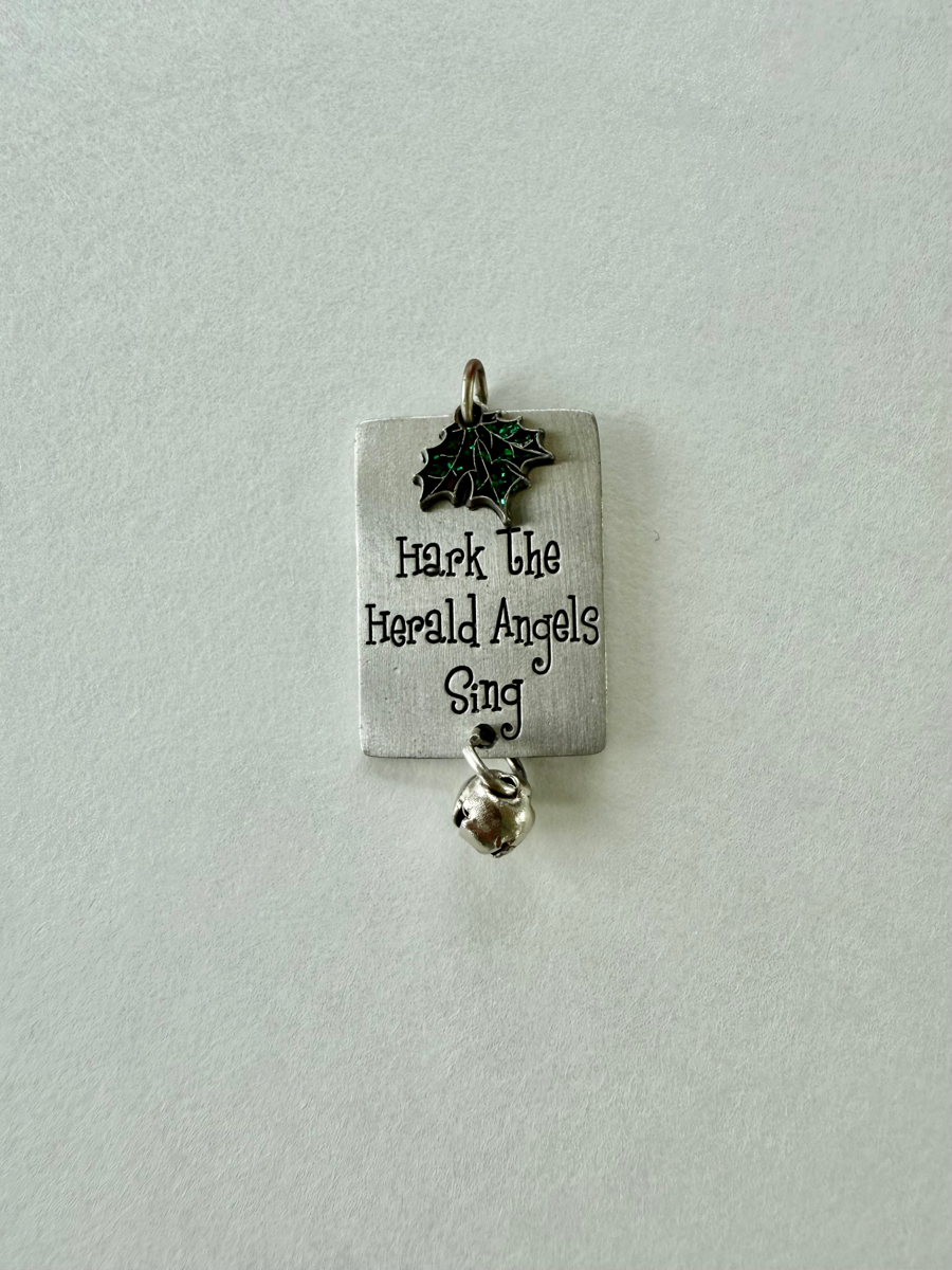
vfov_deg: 71.6
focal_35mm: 24
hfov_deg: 56.8
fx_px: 880
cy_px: 635
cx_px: 476
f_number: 2.2
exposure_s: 1/151
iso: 40
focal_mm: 2.22
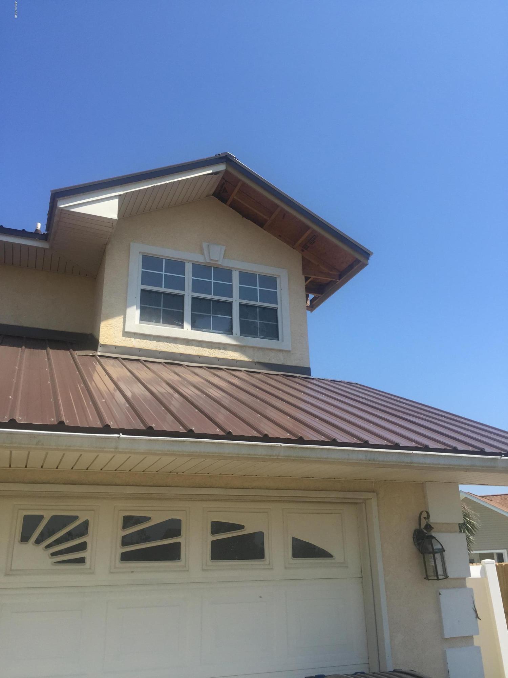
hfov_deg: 48.2
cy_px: 339
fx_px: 567
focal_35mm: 29
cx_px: 254
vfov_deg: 61.7
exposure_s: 1/1647
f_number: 2.2
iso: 32
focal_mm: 4.15
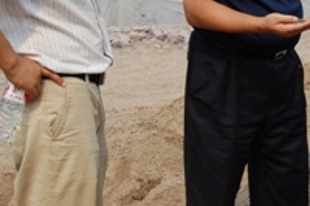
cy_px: 40
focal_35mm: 120
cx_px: 257
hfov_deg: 16.9
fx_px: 1032
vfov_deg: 11.4
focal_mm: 32
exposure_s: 1/320
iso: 200
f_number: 9
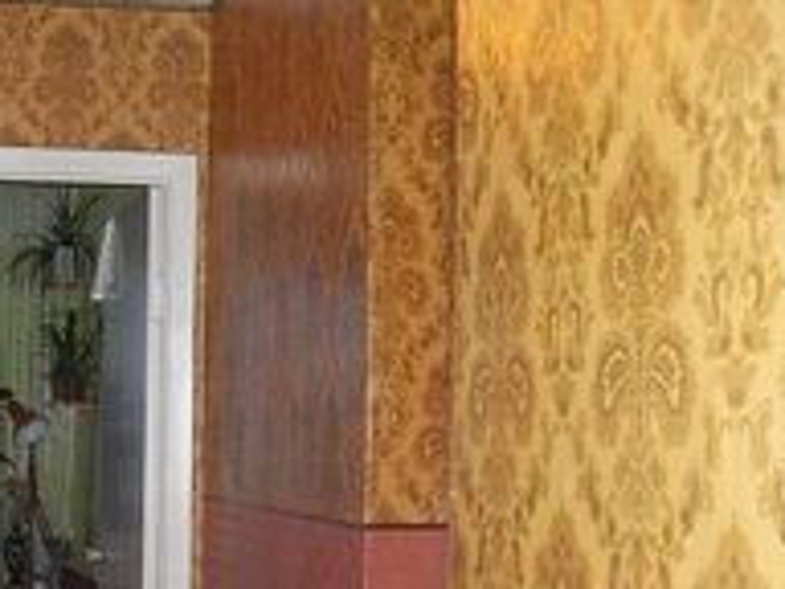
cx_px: 147
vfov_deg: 19.5
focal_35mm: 75
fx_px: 1701
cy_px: 450
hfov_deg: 25.5
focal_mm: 6
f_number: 2.7
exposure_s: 1/30
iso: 240
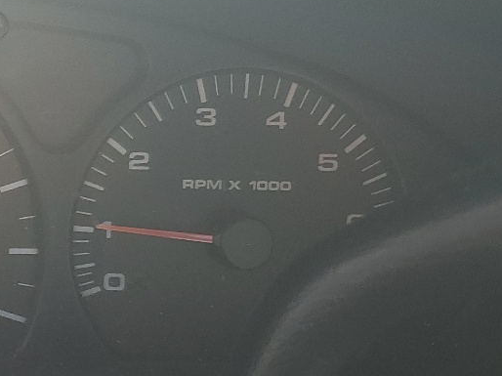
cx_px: -207
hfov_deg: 21.1
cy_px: 181
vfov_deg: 18.2
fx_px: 1174
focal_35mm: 81
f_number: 1.5
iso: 50
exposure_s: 1/182
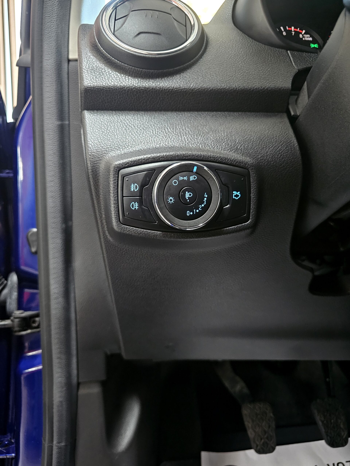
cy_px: 233
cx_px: 175
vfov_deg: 73.9
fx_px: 310
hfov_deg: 58.9
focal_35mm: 23
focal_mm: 6.3
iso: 1000
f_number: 1.7
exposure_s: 1/25.1
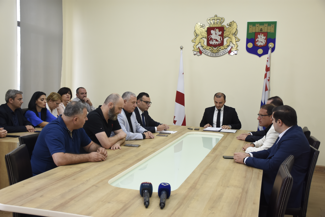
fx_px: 366
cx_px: 162
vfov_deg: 33.0
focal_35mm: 40
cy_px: 108
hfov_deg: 47.9
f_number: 4
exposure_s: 1/100
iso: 640
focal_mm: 27
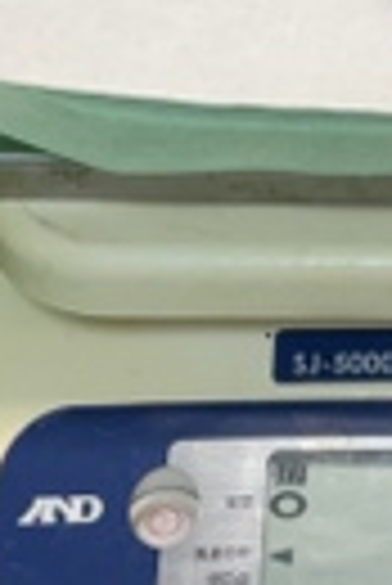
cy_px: 63
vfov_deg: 18.1
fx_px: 1808
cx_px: 455
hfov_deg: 12.1
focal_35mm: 111
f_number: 1.8
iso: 50
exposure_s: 1/120
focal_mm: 3
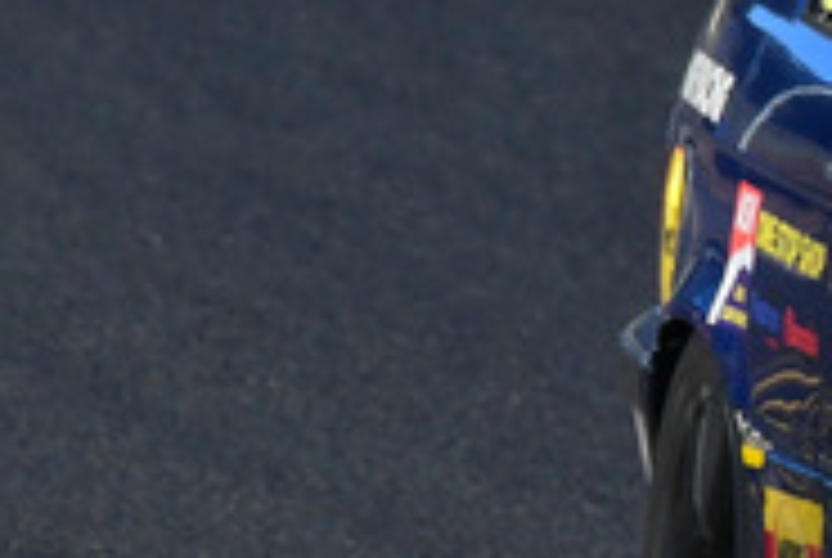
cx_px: 1601
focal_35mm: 3238
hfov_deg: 0.6
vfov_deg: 0.4
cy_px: 45
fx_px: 74953
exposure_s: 1/640
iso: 800
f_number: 11
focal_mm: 500
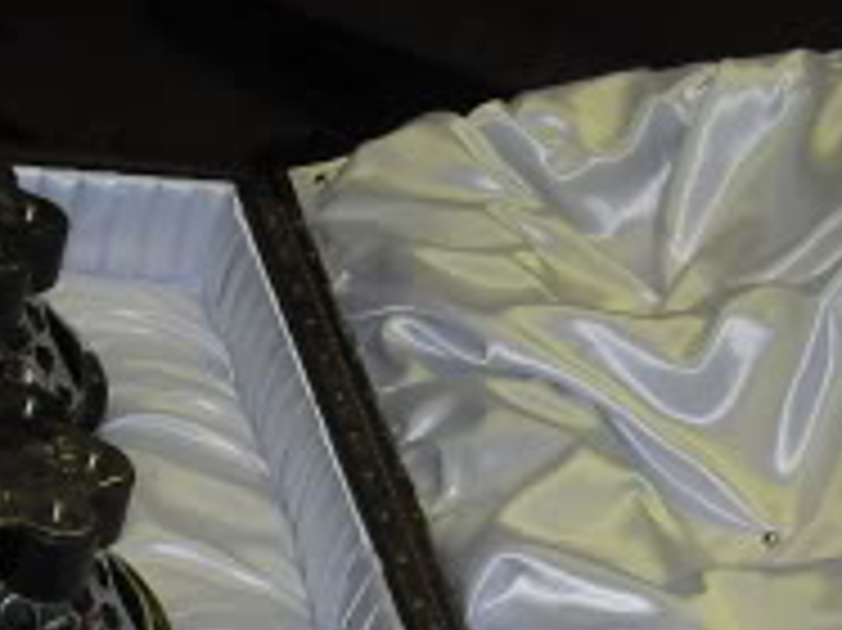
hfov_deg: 15.2
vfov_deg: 11.0
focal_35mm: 130
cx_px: 414
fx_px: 3160
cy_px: 918
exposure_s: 1/125
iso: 100
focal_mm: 6.2
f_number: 2.8
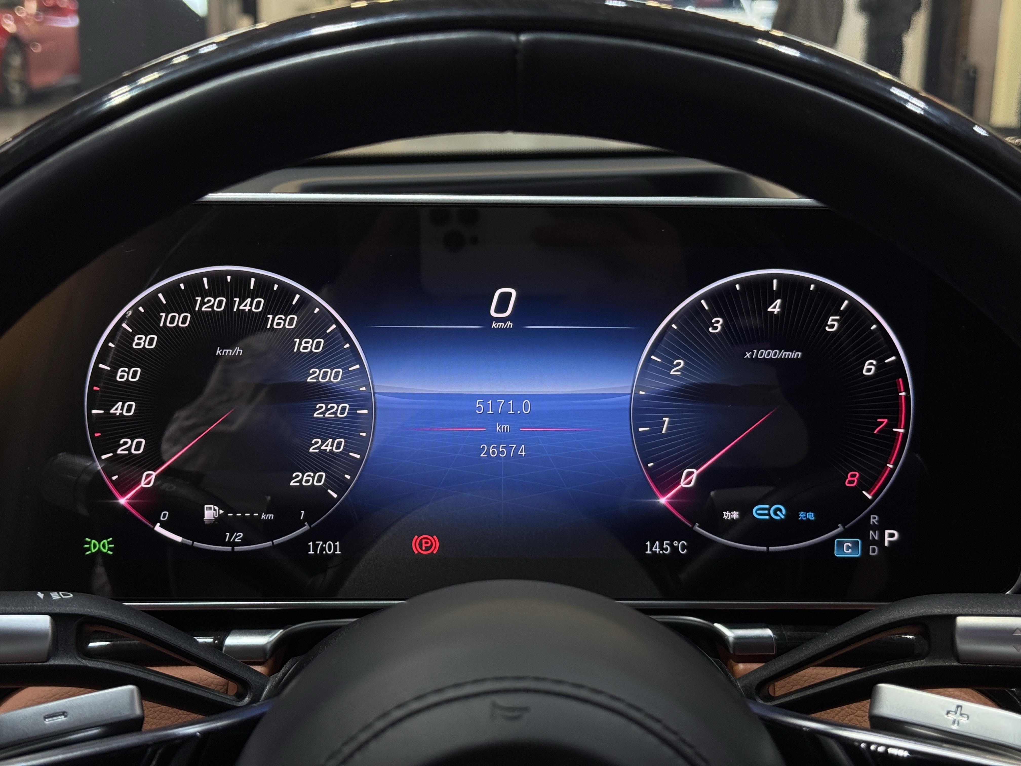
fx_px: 1416
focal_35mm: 48
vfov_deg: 30.3
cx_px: 510
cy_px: 383
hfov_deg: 39.7
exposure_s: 1/50
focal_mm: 6.76
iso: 200
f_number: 1.78
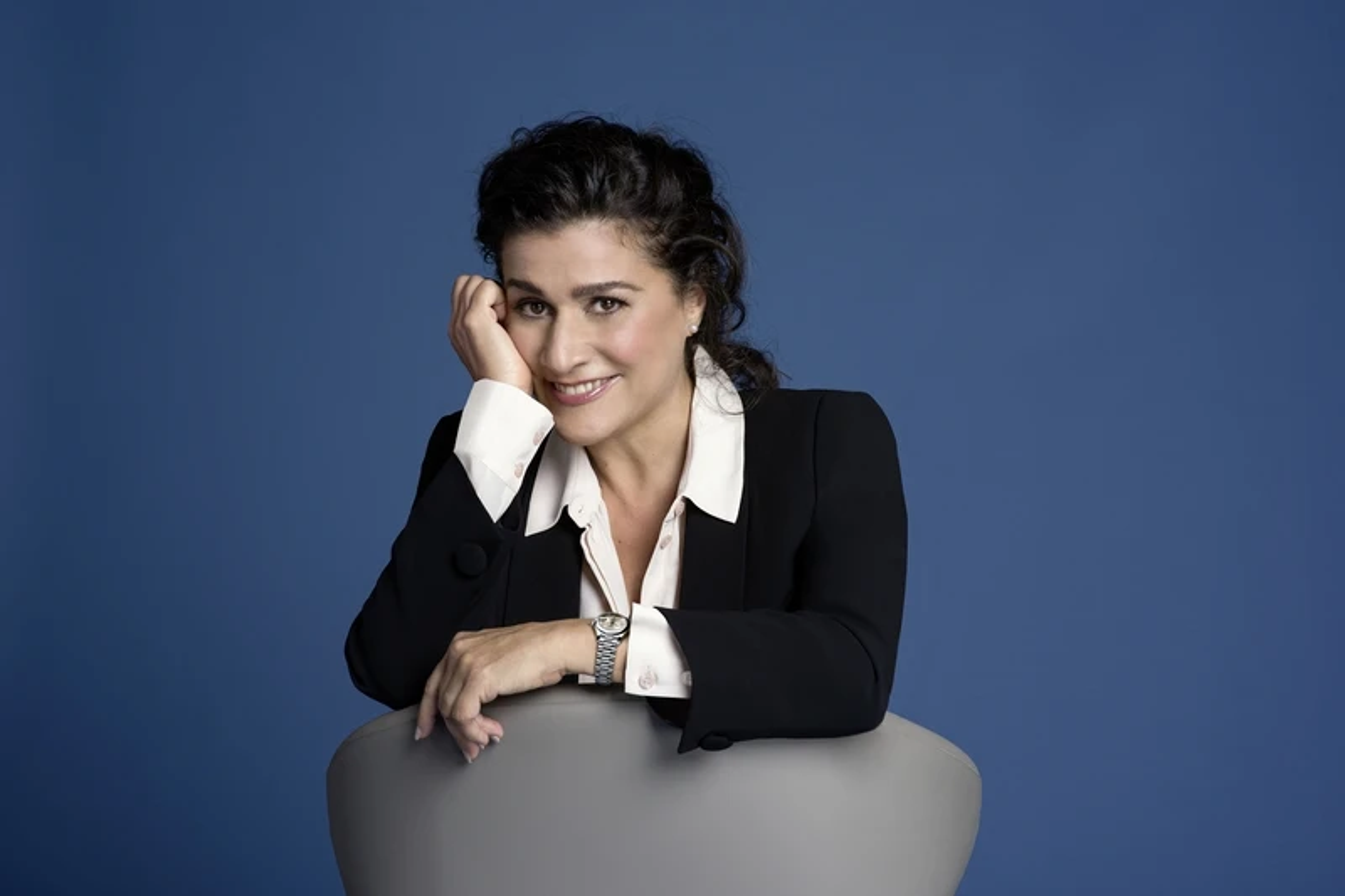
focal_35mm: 85
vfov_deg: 16.1
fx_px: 3175
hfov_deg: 23.9
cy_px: 448
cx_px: 672
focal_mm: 85
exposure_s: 1/200
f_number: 10
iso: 100
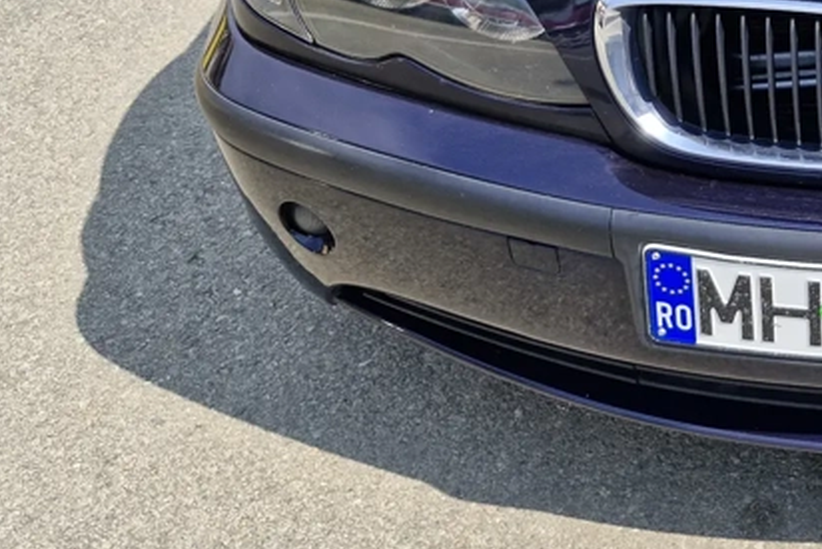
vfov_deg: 21.9
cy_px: -82
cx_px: 958
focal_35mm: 58
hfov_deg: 30.0
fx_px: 1325
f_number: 1.8
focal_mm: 5.54
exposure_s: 1/1040
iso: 50
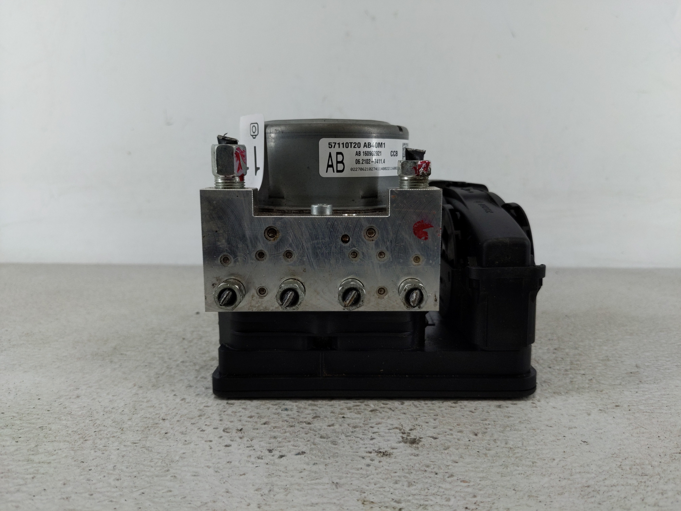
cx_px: 340
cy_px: 256
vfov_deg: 54.9
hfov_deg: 69.4
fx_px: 492
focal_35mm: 25
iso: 59
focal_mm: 4.38
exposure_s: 1/145
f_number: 1.73
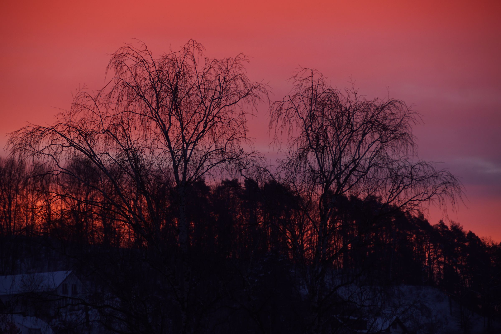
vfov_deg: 6.8
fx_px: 2818
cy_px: 167
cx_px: 250
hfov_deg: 10.2
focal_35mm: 202
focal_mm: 135
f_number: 6.3
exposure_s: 1/30
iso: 200
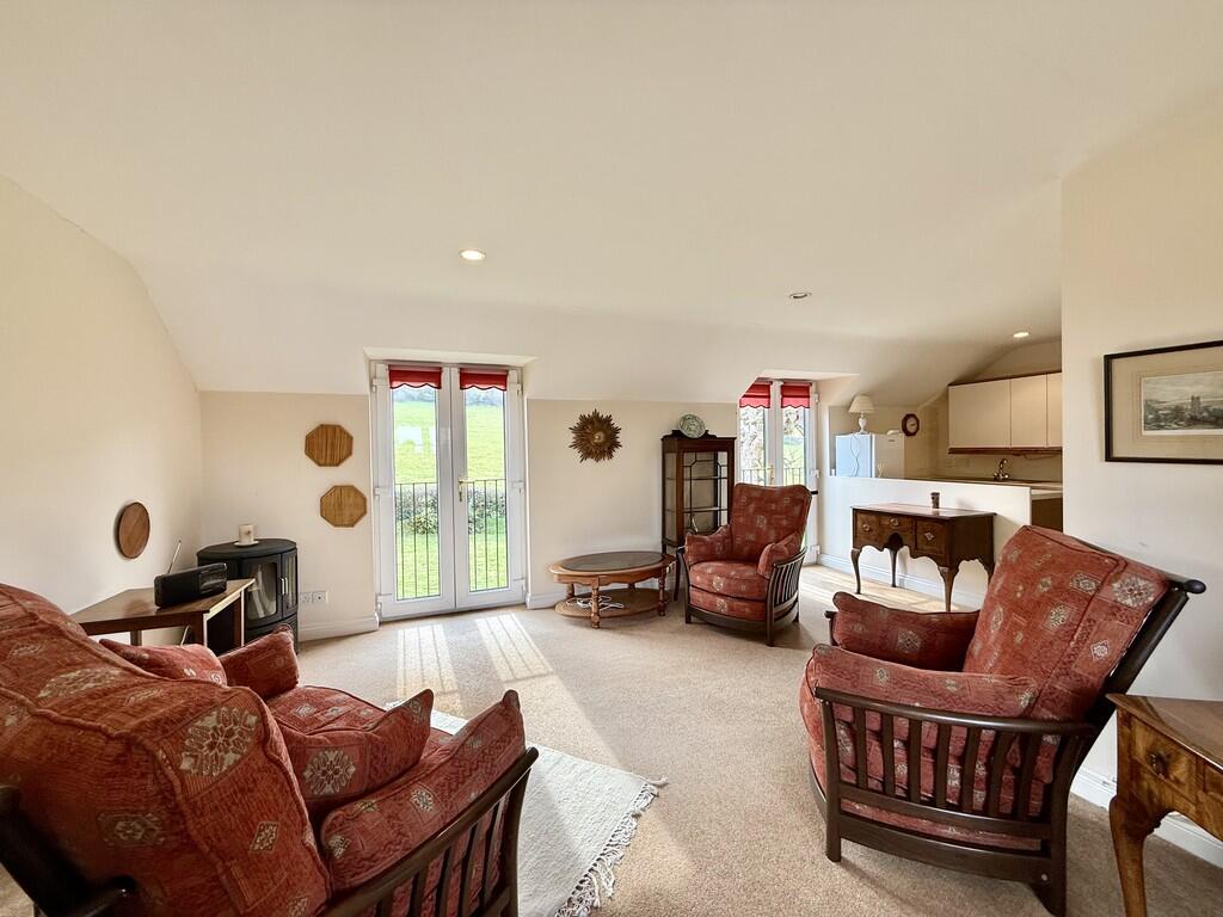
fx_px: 495
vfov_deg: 85.7
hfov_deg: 102.1
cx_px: 612
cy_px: 458
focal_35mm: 14
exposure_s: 1/100
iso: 80
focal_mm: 2.22
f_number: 2.2
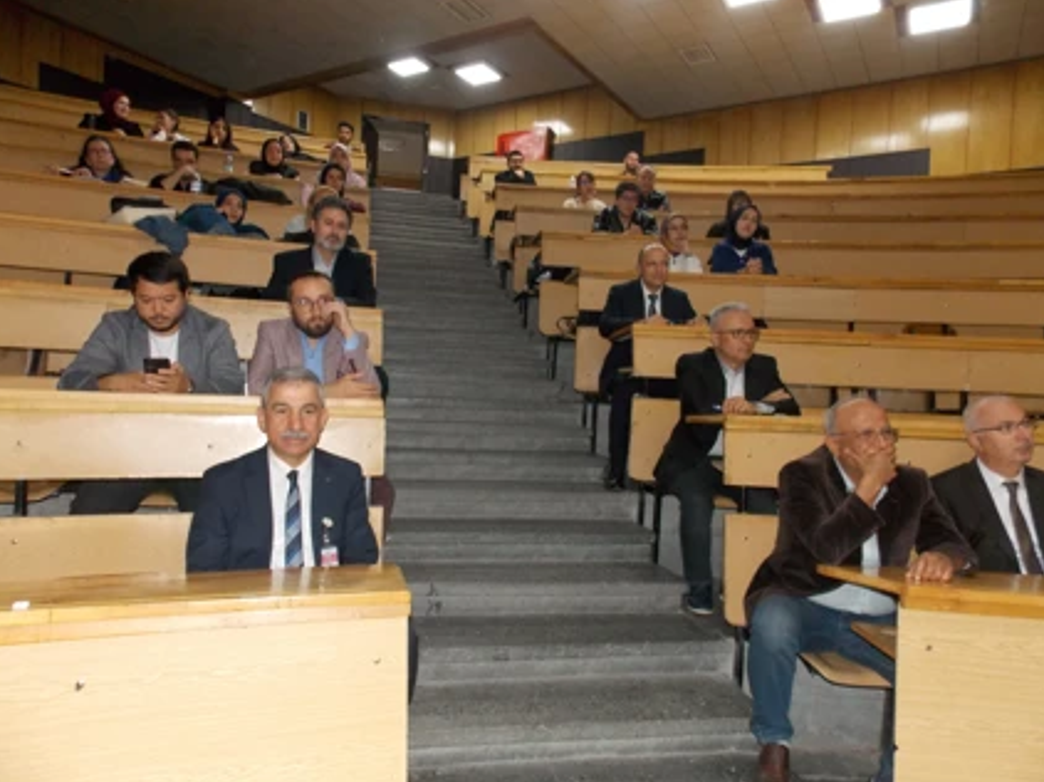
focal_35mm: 24
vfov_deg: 56.8
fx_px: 723
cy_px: 401
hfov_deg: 71.6
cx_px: 505
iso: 250
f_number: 3.1
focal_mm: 4
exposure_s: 1/30
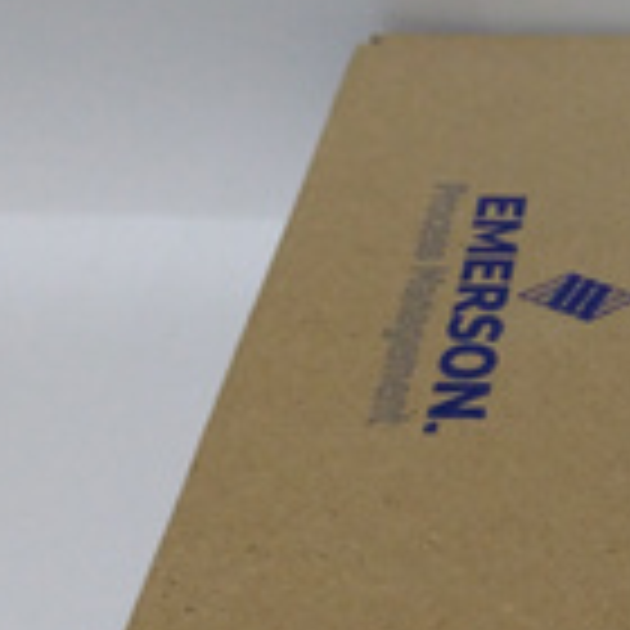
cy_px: 601
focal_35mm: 85
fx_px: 1750
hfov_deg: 19.2
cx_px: 774
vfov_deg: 19.9
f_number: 2
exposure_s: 1/33
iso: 246
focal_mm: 3.79
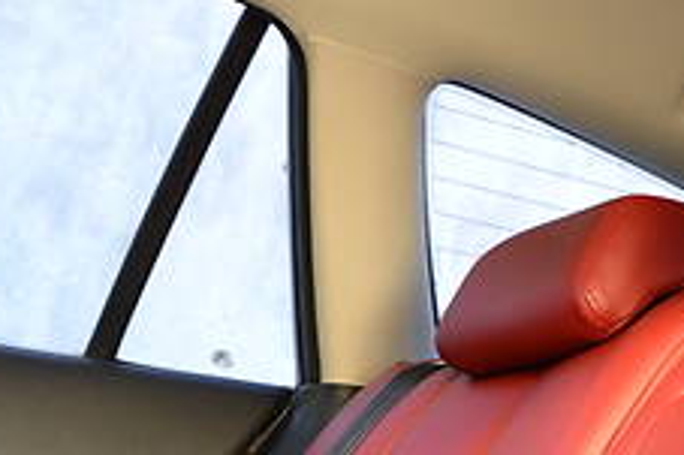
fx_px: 1804
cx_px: 585
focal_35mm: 95
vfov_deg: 14.0
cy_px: 511
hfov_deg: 21.1
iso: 400
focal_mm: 18
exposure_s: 1/25
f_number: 3.5
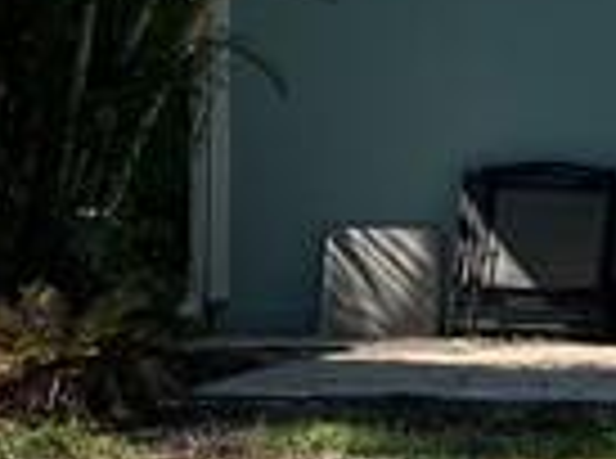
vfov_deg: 7.6
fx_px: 3461
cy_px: 436
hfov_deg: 9.1
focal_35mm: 195
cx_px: 1488
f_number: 1.8
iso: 25
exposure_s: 1/1468
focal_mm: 4.25
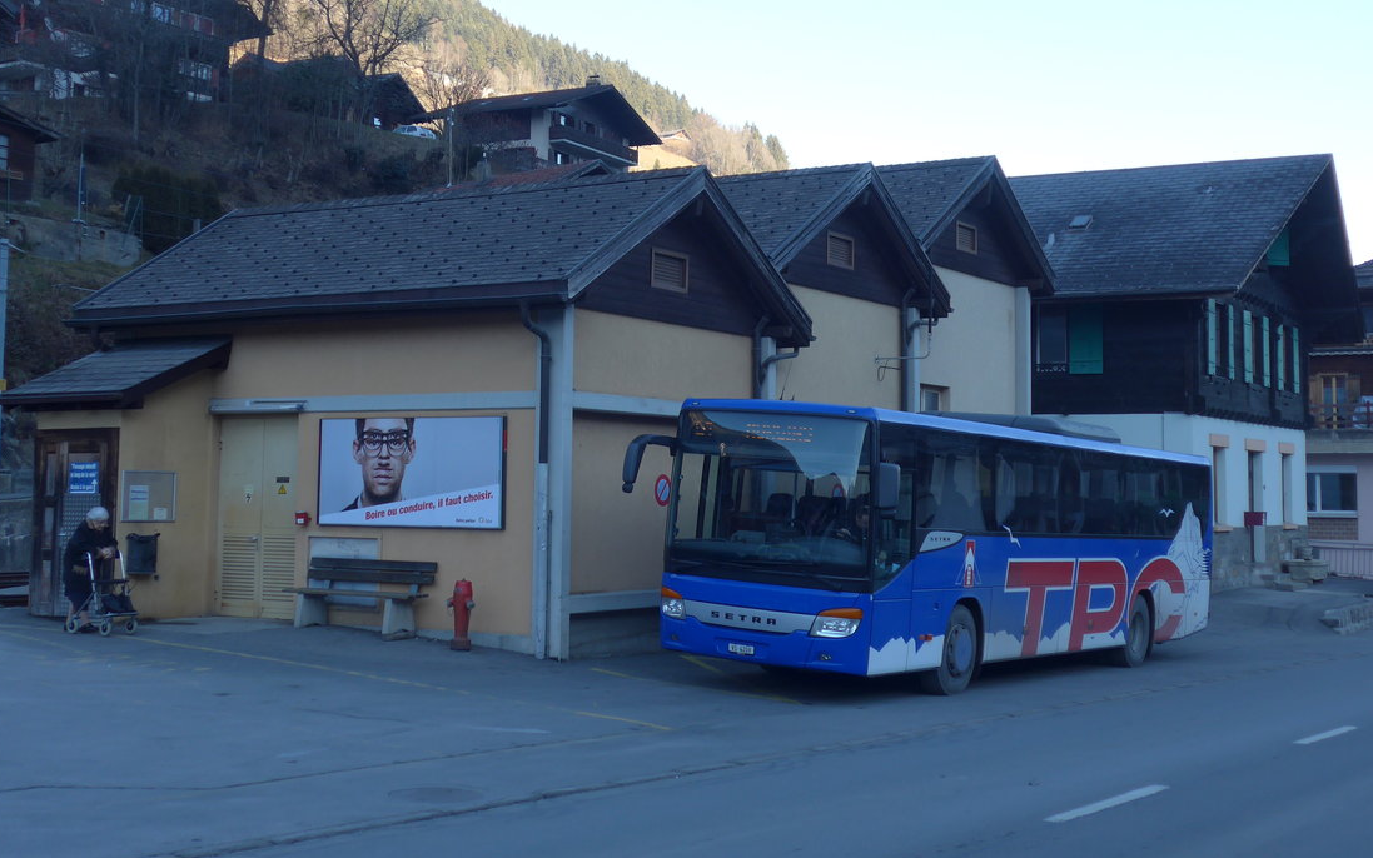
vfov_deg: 25.3
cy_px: 313
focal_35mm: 51
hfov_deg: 39.6
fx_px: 1909
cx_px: 672
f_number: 2.8
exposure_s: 1/250
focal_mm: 9
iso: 80
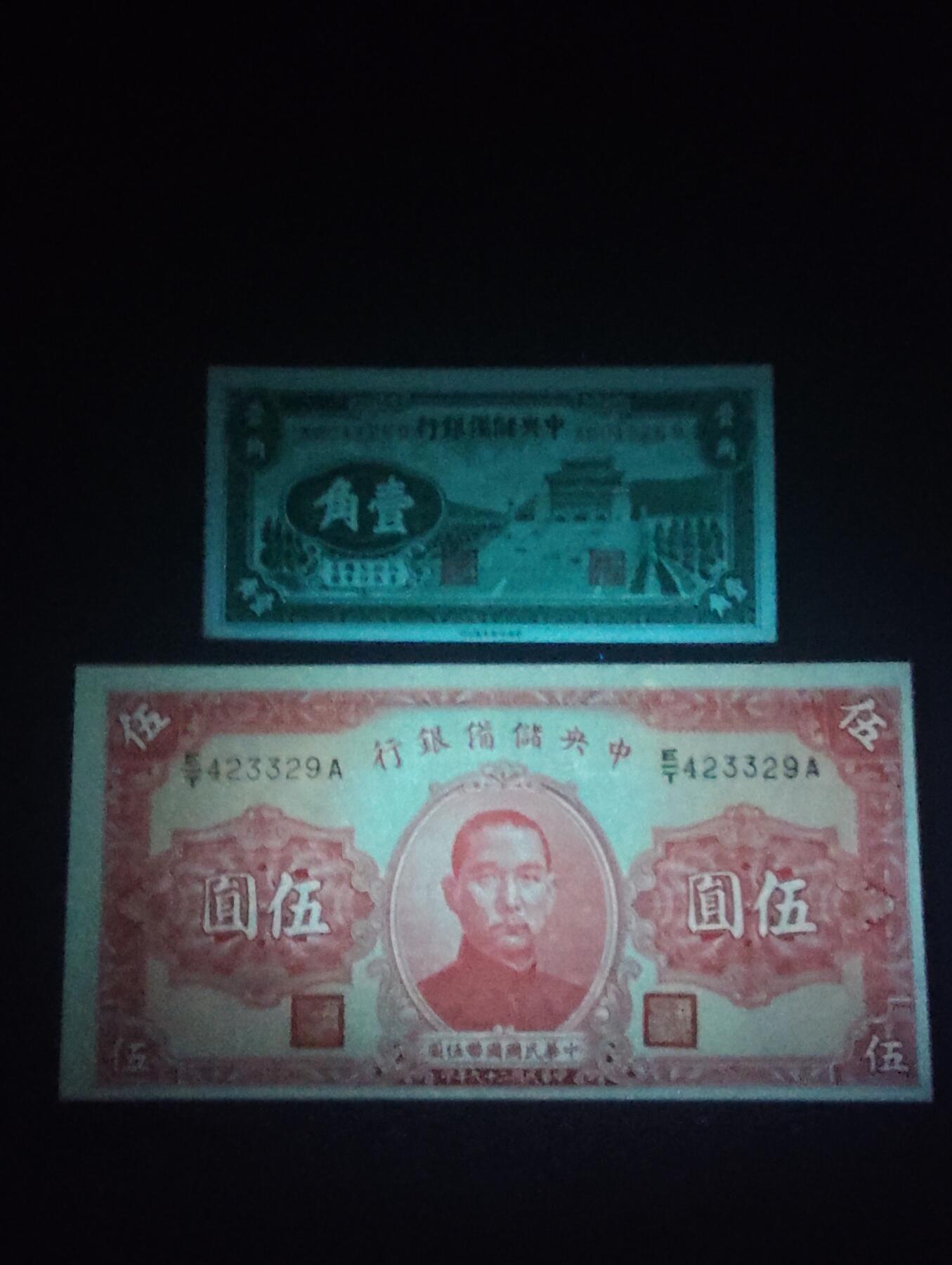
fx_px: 1829
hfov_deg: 29.2
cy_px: 632
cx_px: 476
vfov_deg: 38.1
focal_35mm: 50
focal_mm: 3.42
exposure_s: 1/16.7
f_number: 2.2
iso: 1600
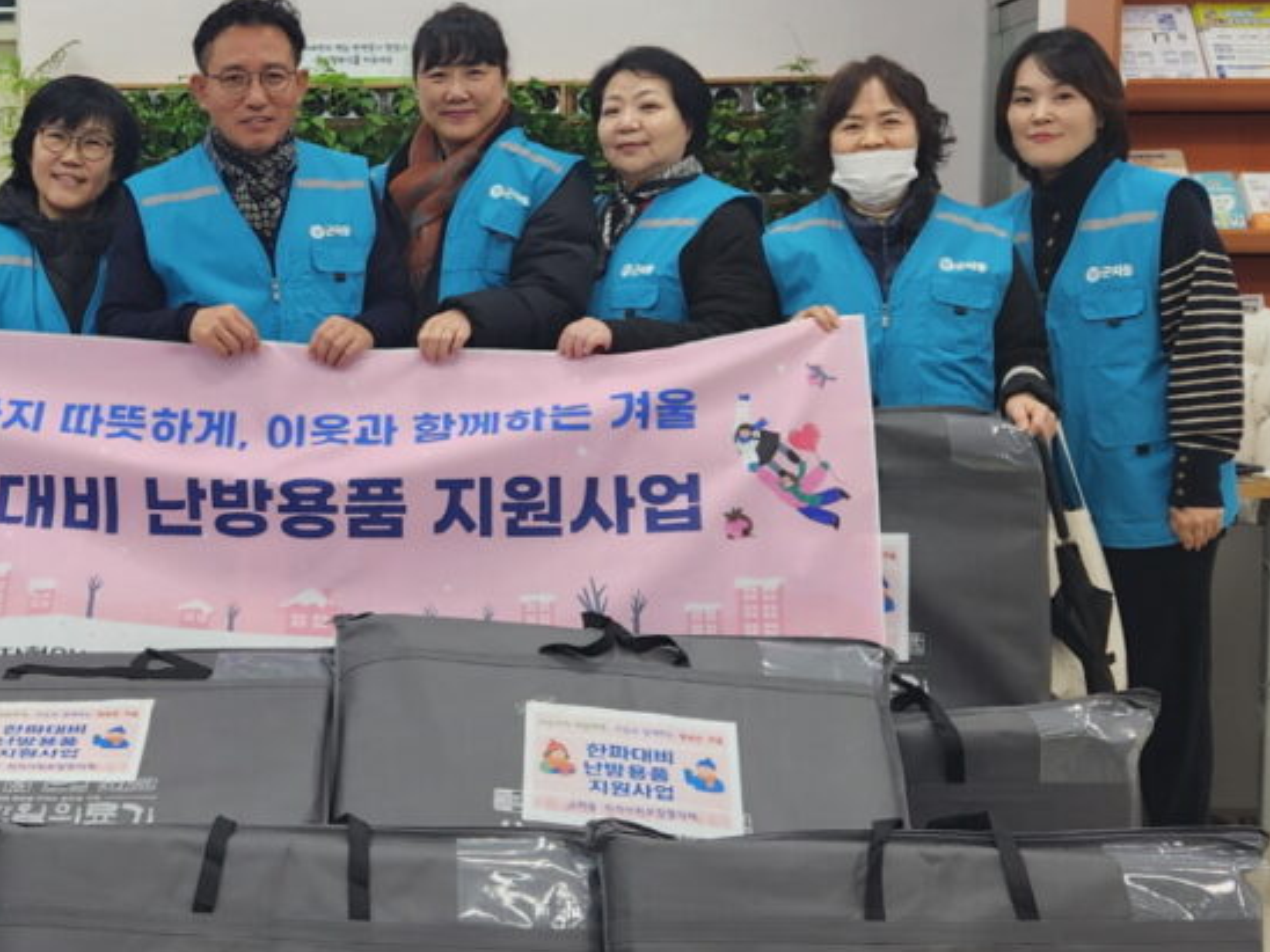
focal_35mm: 43
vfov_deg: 33.6
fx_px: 1578
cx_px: 327
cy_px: 533
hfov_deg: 42.6
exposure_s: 1/120
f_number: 1.8
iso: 100
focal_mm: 5.4
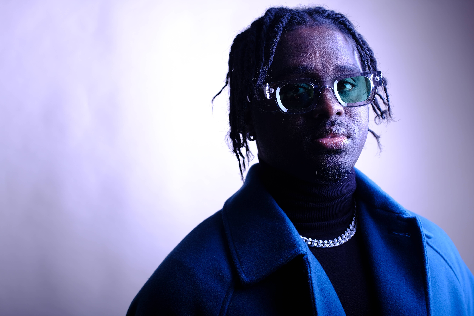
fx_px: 698
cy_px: 158
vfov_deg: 25.5
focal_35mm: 53
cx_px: 237
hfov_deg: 37.5
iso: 80
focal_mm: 35
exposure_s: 1/250
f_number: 4
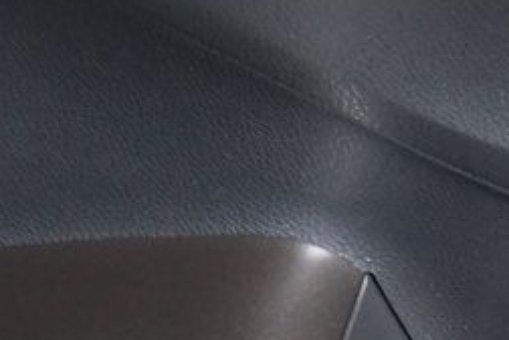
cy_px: 115
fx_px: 3450
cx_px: 723
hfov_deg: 8.3
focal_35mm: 244
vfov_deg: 5.6
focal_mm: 40
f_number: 4.5
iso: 2500
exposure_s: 1/60
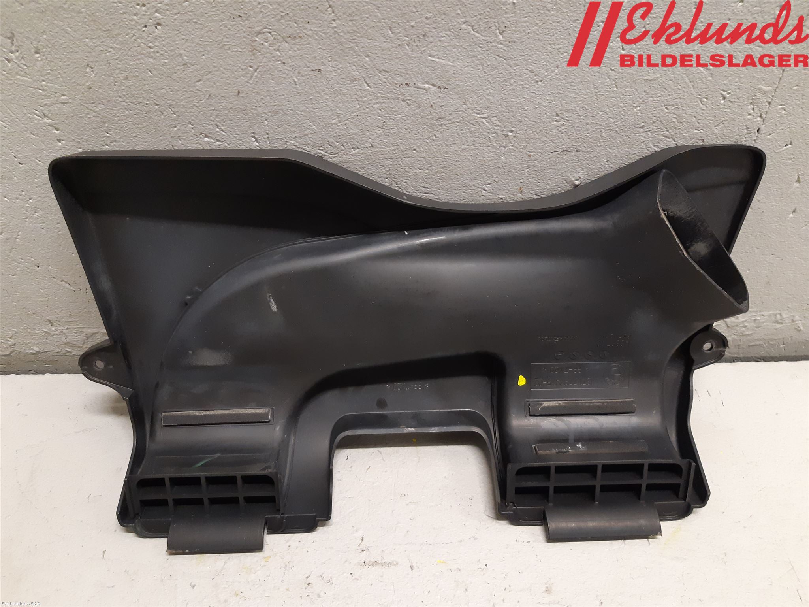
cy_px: 304
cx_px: 404
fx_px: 608
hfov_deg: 67.3
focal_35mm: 26
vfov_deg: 53.1
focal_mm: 3.93
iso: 250
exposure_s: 1/40
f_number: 1.7
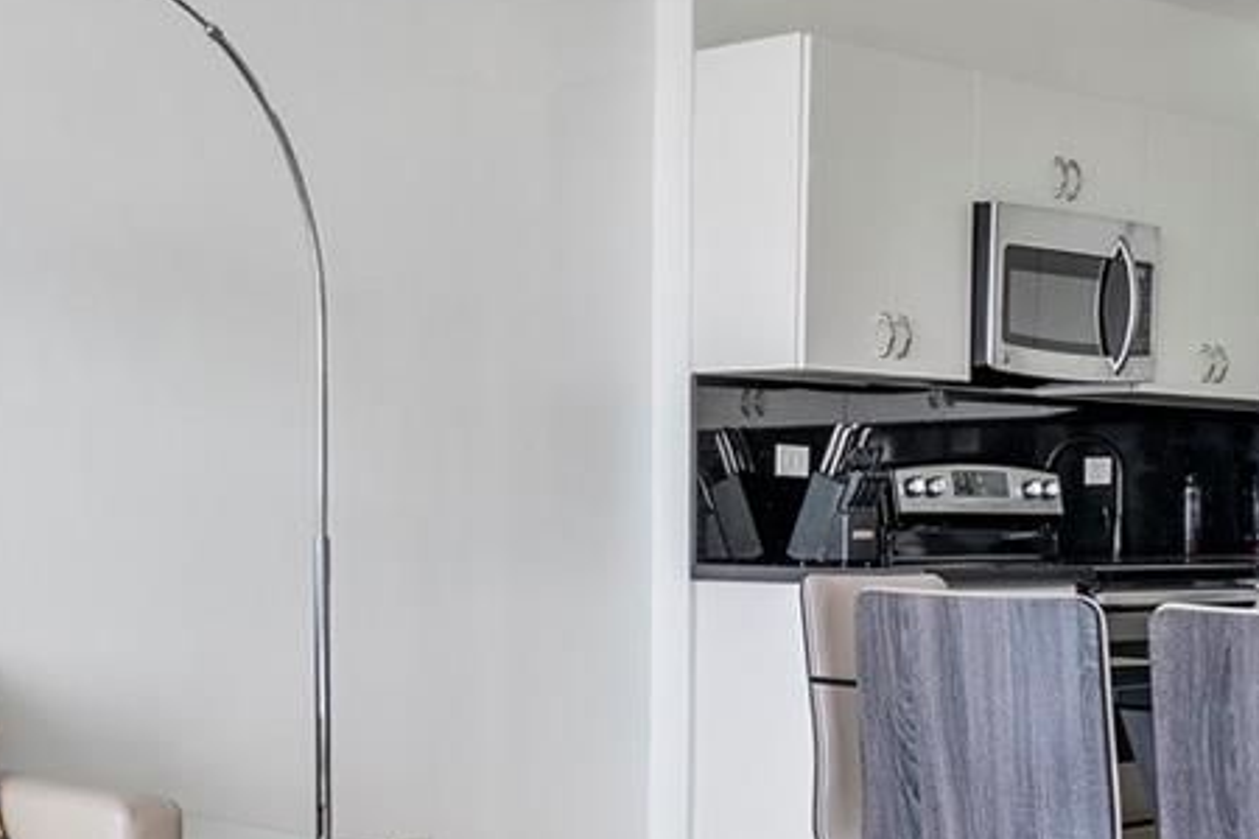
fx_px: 2238
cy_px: 554
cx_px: 294
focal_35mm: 64
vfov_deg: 21.2
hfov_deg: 30.8
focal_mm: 18
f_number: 8
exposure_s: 1/25
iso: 400
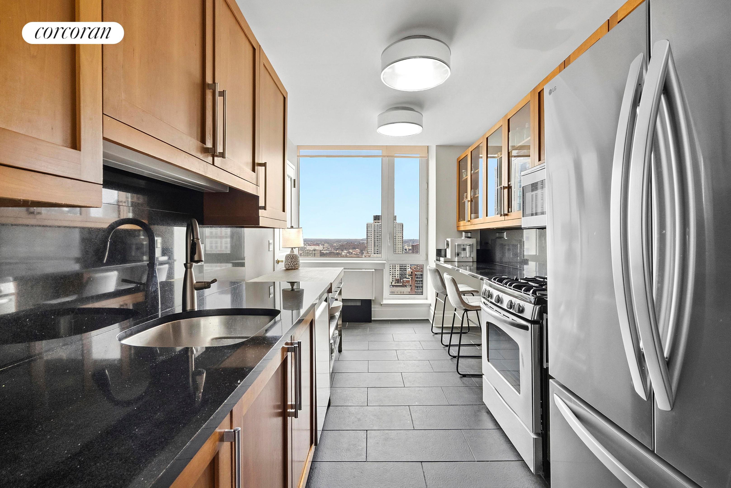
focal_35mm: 16
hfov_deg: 96.7
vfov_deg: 73.8
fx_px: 325
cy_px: 244
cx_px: 366
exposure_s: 1/30
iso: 1600
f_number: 14
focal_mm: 16
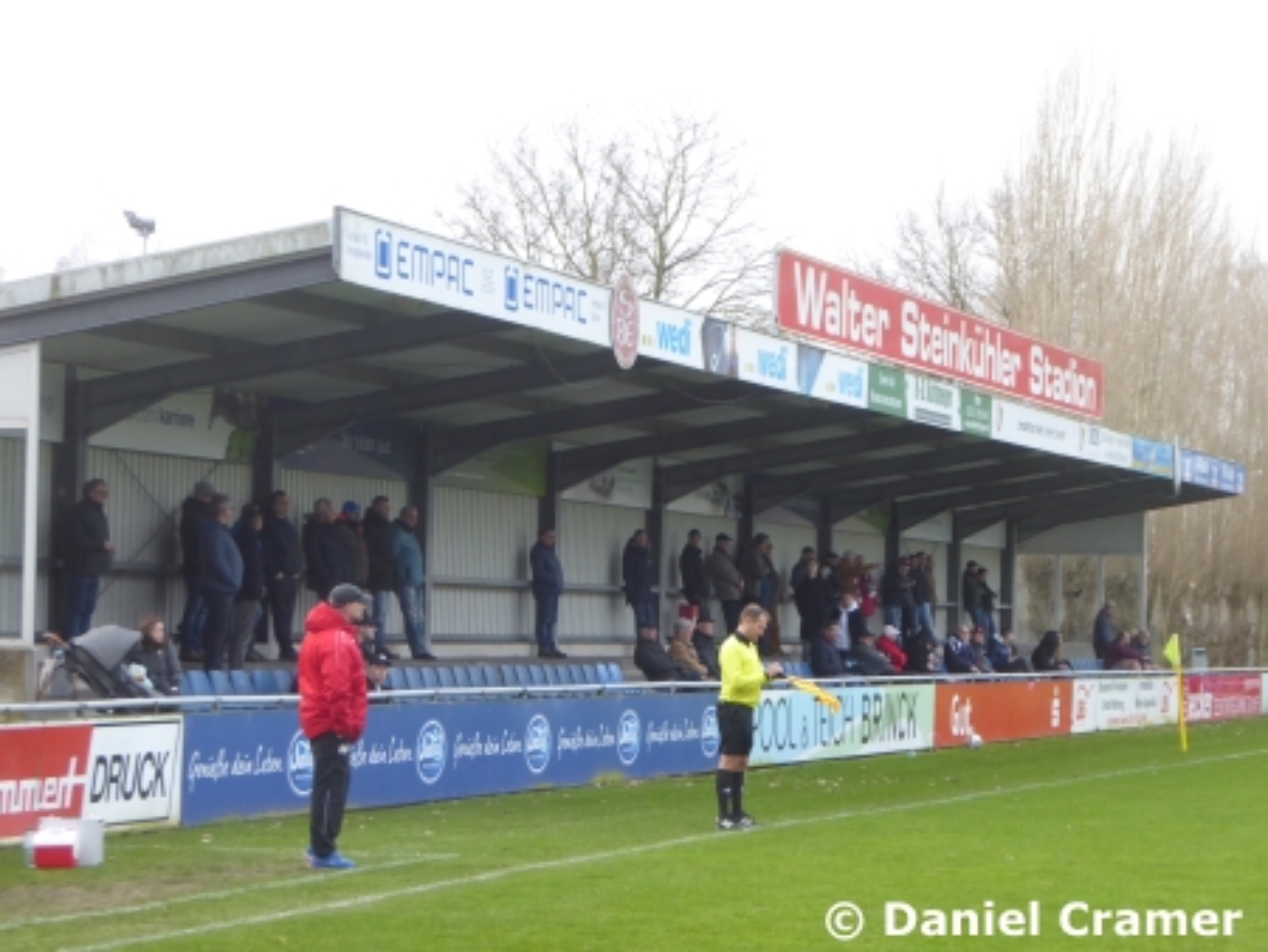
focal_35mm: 115
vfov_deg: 12.9
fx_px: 4215
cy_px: 476
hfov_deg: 17.1
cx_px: 634
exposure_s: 1/60
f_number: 5.1
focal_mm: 20.6
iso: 250
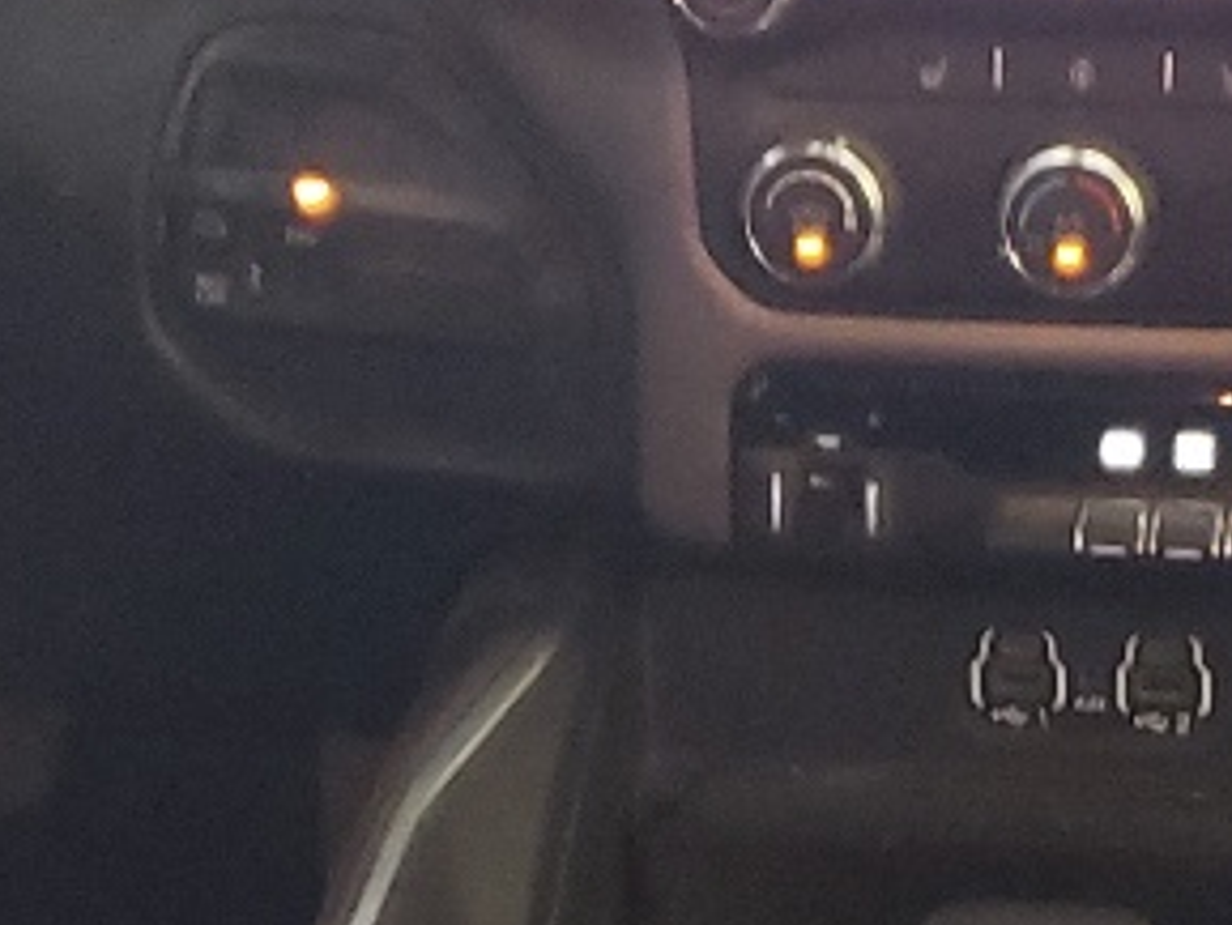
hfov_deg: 13.7
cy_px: 1266
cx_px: 929
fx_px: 5127
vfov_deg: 10.1
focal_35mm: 144
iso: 350
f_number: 1.5
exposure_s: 1/30
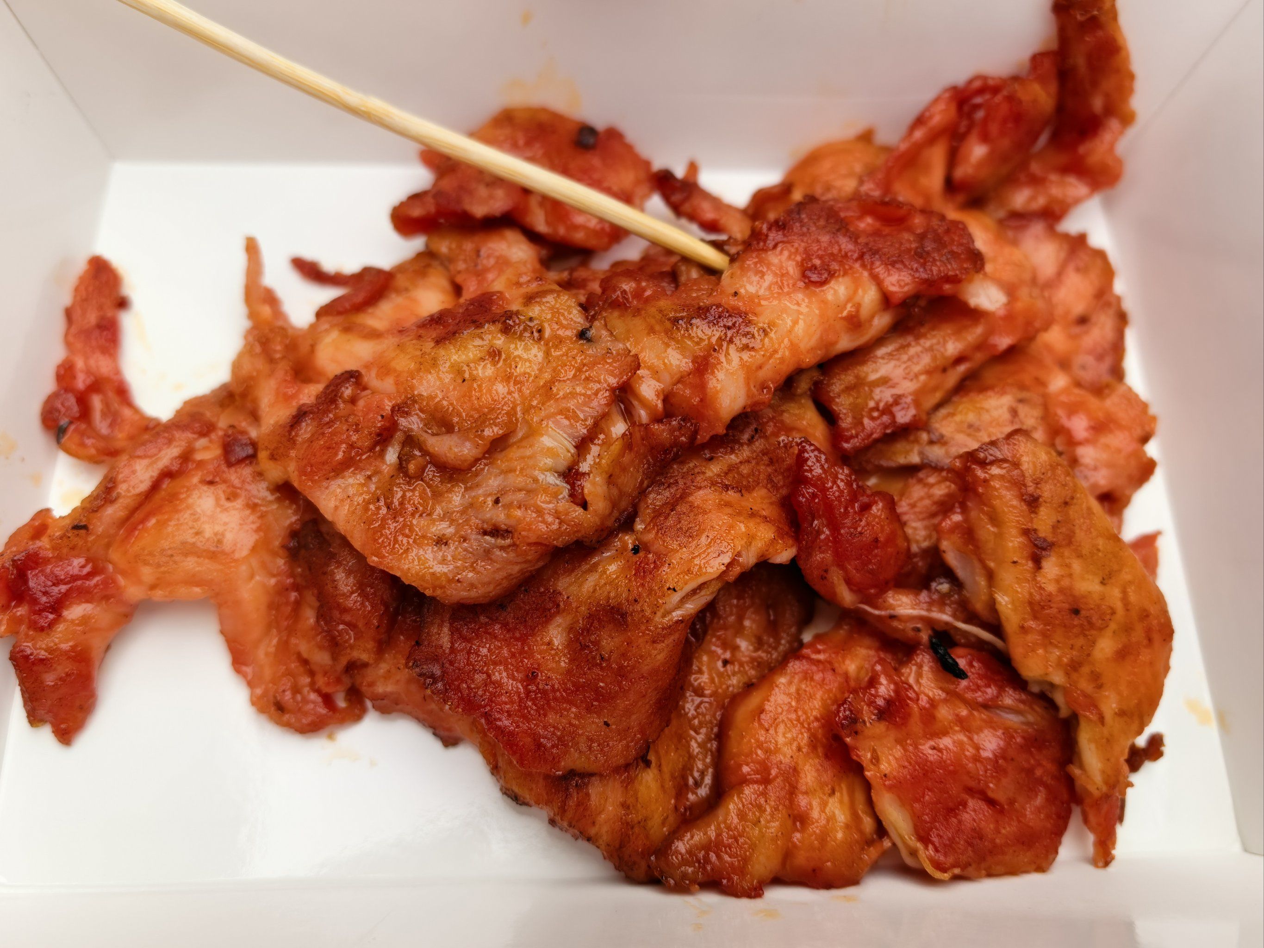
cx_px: 632
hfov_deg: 65.3
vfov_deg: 51.4
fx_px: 986
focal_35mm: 27
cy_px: 474
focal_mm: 8.5
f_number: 2
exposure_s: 1/5000
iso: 500
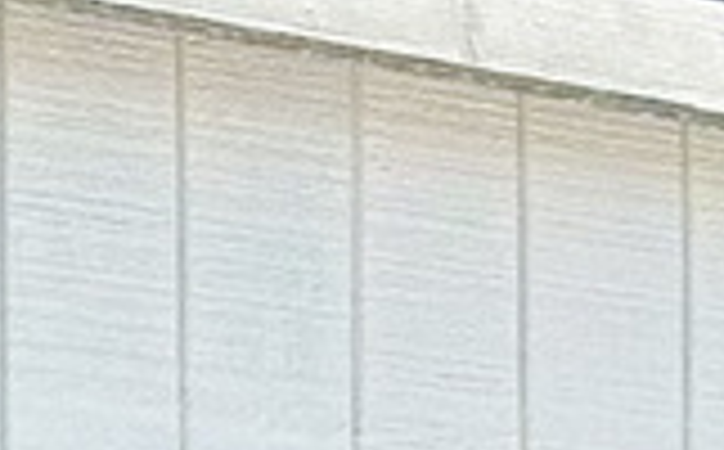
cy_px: 1436
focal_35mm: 507
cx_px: 1632
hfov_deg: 4.1
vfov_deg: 2.5
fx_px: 9986
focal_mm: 6.86
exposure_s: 1/2300
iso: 80
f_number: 1.8
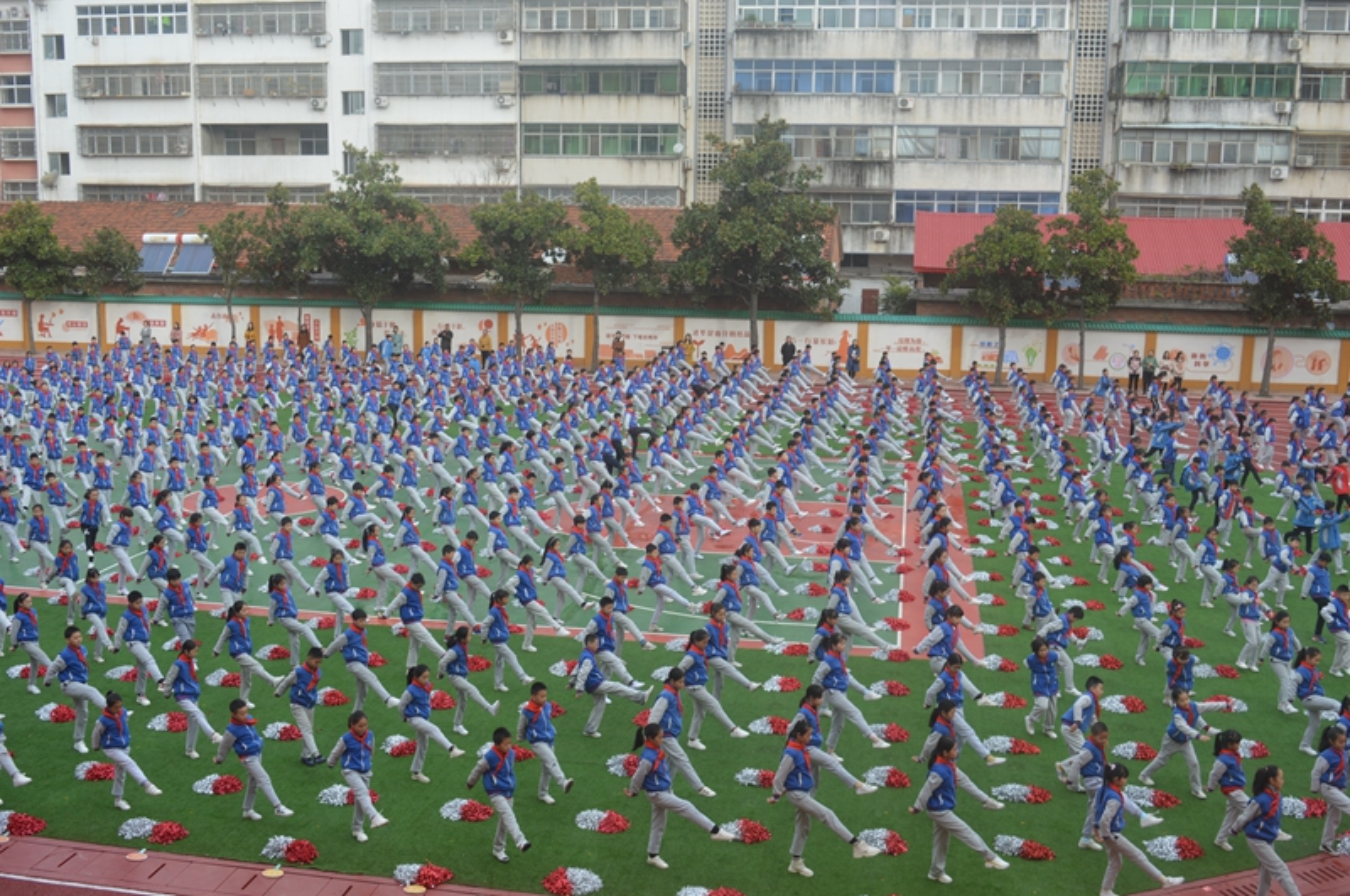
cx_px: 675
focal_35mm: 36
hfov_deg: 53.2
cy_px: 448
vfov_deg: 36.8
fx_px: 1348
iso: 100
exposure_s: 1/160
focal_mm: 24
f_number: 6.3
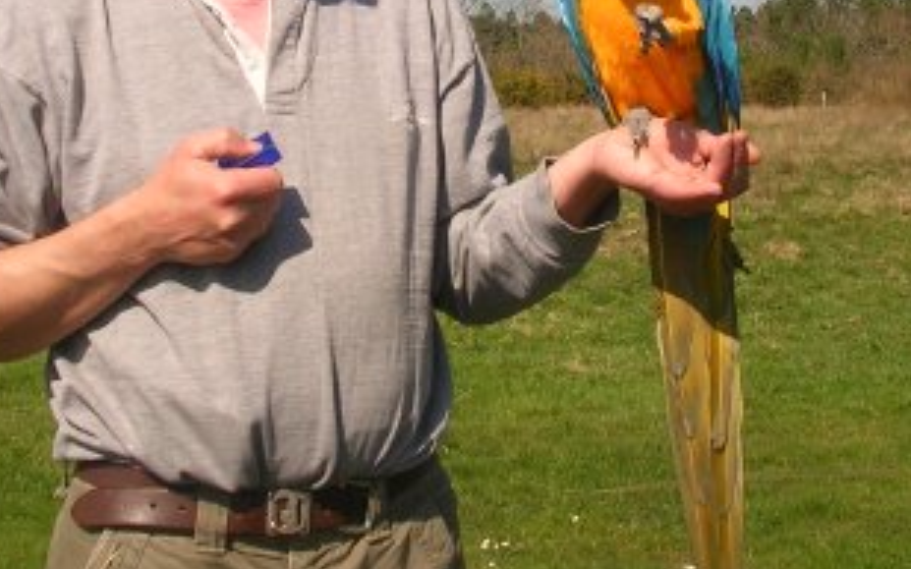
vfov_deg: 16.5
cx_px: 402
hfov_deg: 26.8
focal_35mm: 77
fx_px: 1911
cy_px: -22
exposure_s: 1/353
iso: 50
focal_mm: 5.8
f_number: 5.6
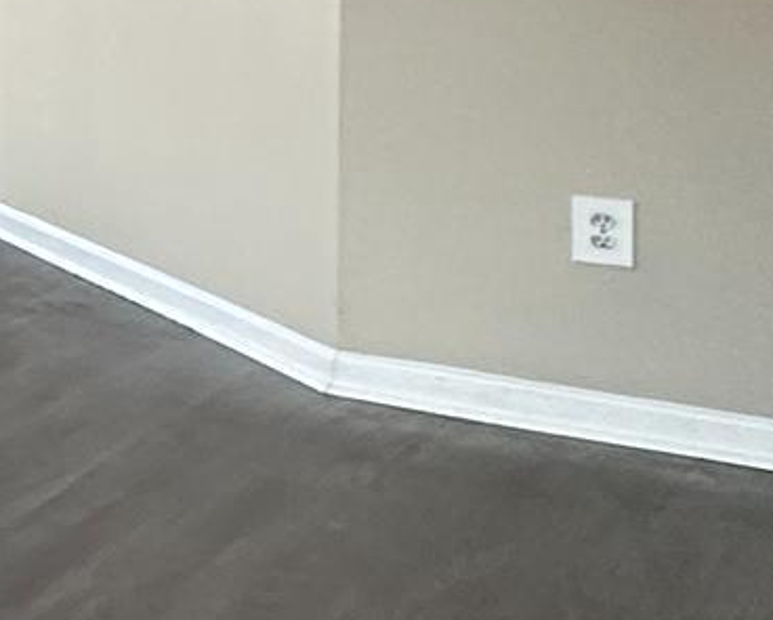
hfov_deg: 15.6
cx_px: -1010
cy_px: -63
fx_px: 1740
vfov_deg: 19.3
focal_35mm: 76
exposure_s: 1/60
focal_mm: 2.22
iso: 500
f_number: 2.2
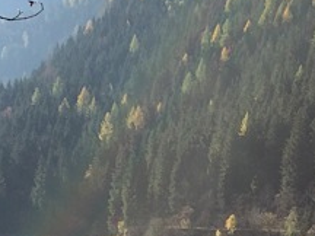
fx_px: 1101
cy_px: 283
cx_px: 270
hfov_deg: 16.1
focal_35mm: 121
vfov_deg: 12.0
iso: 32
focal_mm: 4.15
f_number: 2.2
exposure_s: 1/775
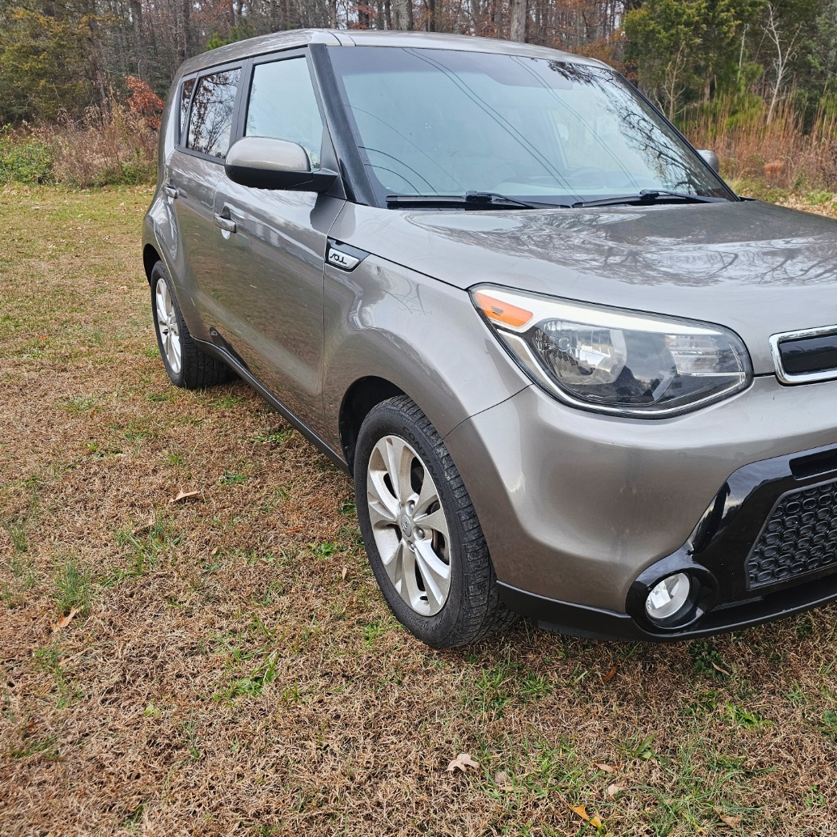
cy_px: 427
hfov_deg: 55.9
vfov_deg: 57.3
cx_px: 568
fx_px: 766
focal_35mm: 28
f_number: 1.7
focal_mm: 6.3
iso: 25
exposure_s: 1/100
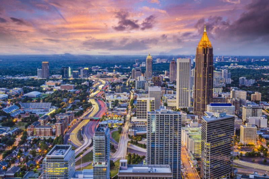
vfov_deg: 28.1
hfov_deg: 41.1
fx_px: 359
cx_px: 134
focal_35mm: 48
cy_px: 90
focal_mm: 32
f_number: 9
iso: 100
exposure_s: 10
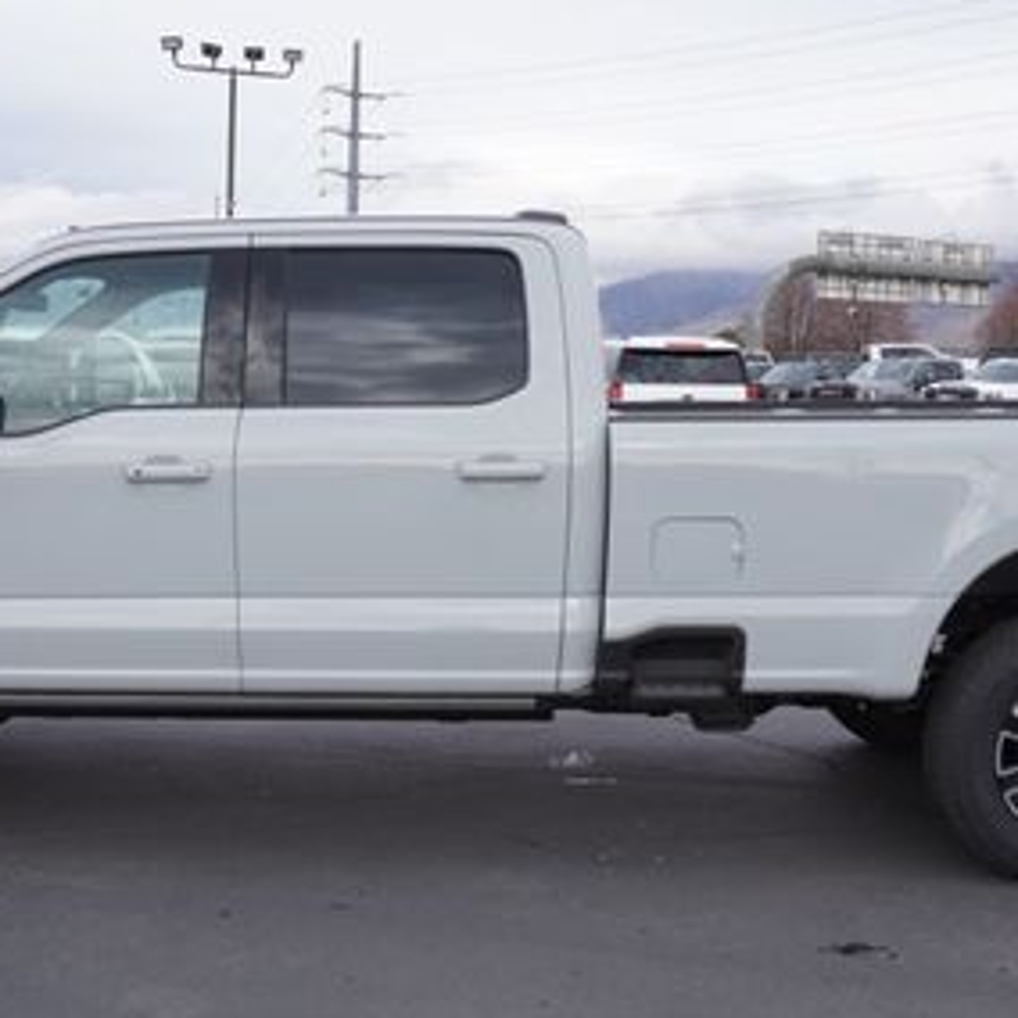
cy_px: 591
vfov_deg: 36.7
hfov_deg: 36.7
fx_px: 1531
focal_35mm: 46
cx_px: 416
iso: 100
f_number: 6.3
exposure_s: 1/200
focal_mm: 16
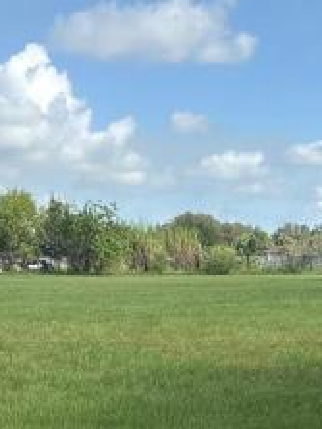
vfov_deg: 22.5
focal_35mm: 84
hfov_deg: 17.6
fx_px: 1043
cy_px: 416
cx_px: 174
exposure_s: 1/2208
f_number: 1.6
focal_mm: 5.96
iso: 50
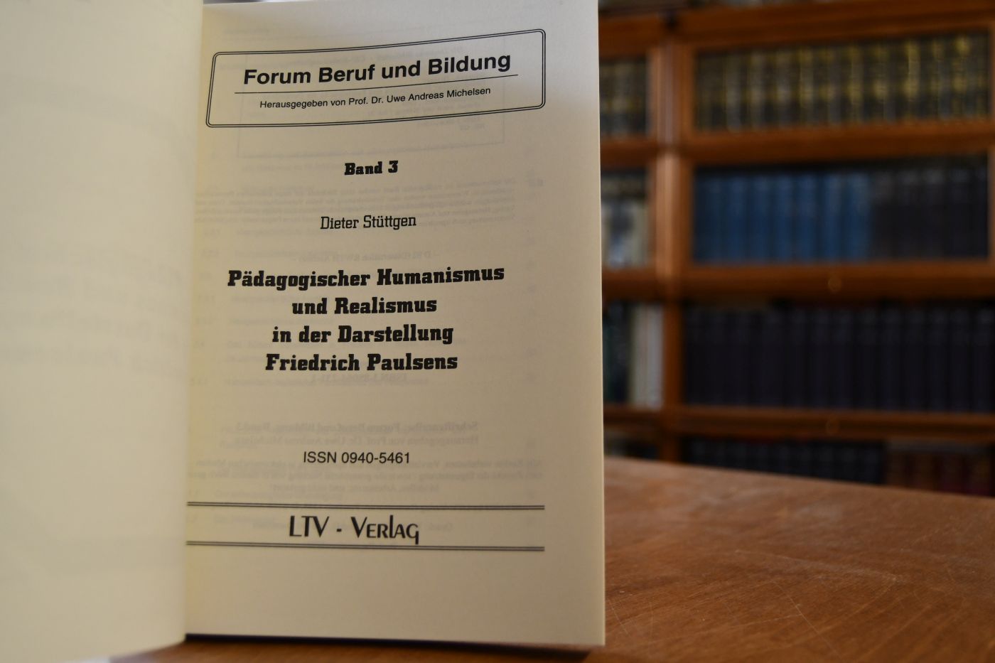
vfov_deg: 36.9
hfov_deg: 53.1
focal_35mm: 36
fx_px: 995
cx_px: 498
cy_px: 332
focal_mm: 24
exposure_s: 1/160
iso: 800
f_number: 3.8
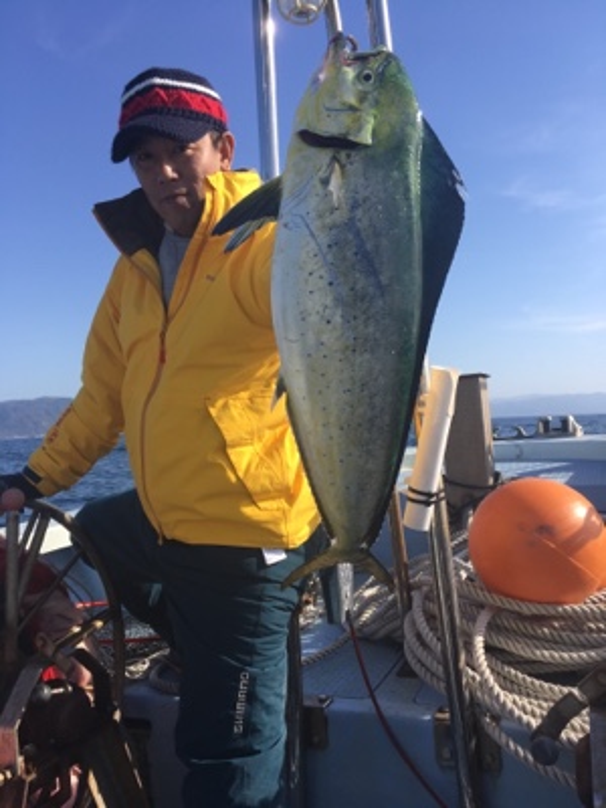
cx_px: 303
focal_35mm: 29
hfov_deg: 48.2
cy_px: 404
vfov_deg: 61.7
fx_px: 677
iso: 25
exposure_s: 1/1326
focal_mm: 4.15
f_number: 2.2
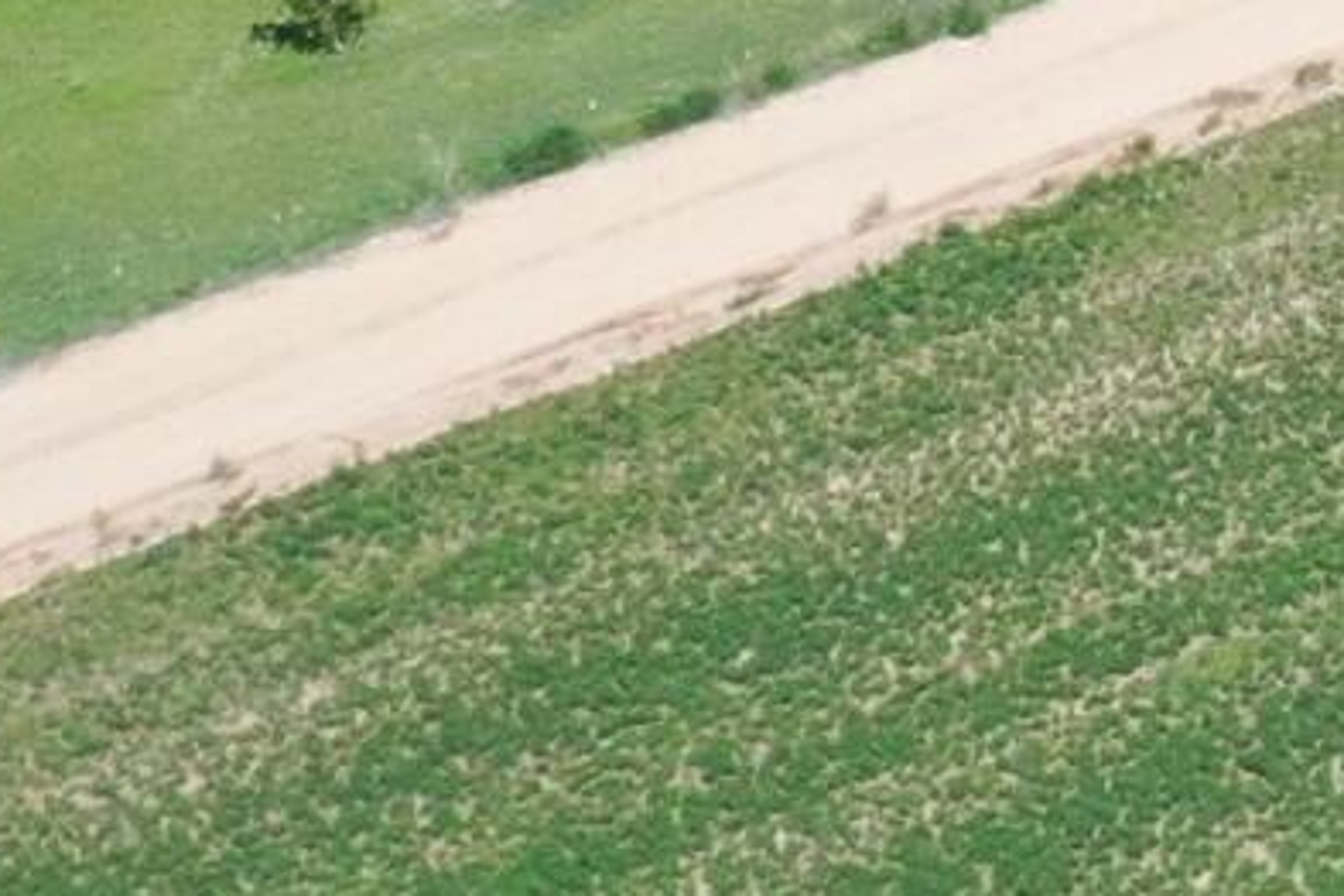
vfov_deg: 5.8
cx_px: 3386
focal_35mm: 214
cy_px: -2189
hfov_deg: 8.6
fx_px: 7989
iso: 800
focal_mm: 10.26
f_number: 8
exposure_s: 1/1250
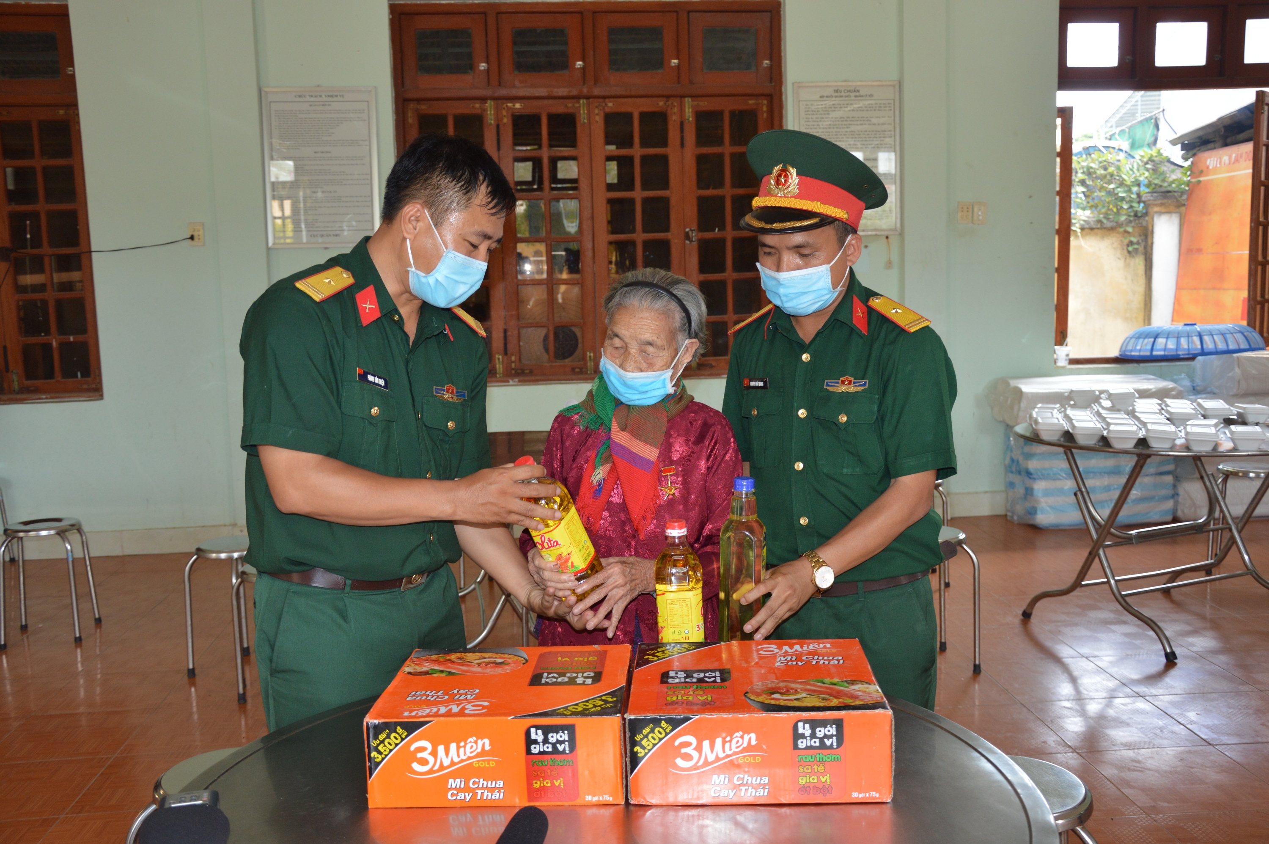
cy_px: 422
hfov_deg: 53.2
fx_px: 1268
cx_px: 634
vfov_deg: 36.8
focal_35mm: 36
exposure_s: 1/125
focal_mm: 24
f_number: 4
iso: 400
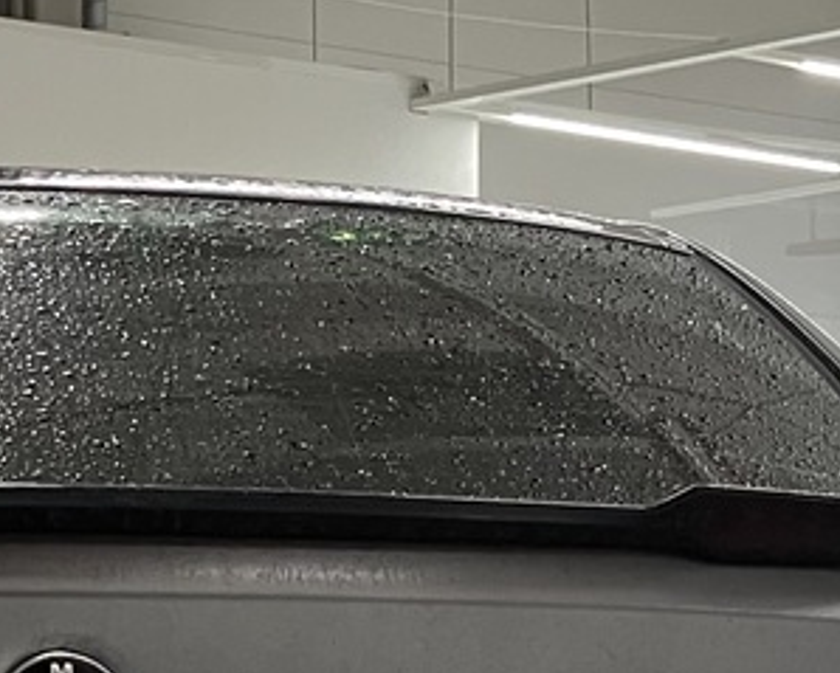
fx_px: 3285
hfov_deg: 14.4
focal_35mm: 132
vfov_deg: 11.1
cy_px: 1084
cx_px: 99
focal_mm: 3.99
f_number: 1.8
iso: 160
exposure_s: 1/50
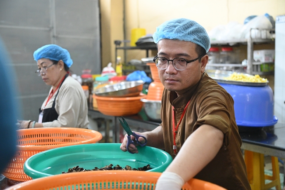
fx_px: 395
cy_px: 95
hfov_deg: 39.6
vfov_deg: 26.9
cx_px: 142
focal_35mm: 50
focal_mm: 50
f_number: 4
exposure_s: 1/320
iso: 8000
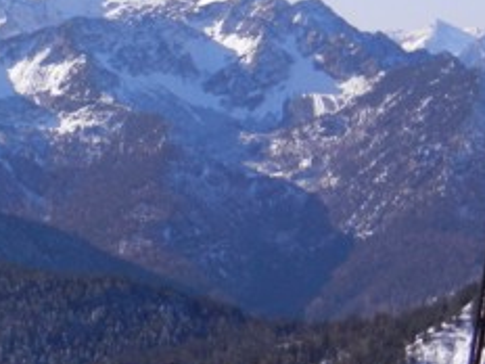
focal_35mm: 183
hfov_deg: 10.4
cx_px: -261
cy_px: 52
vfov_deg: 8.1
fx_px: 2564
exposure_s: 1/1250
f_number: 4.4
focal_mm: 9.4
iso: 160
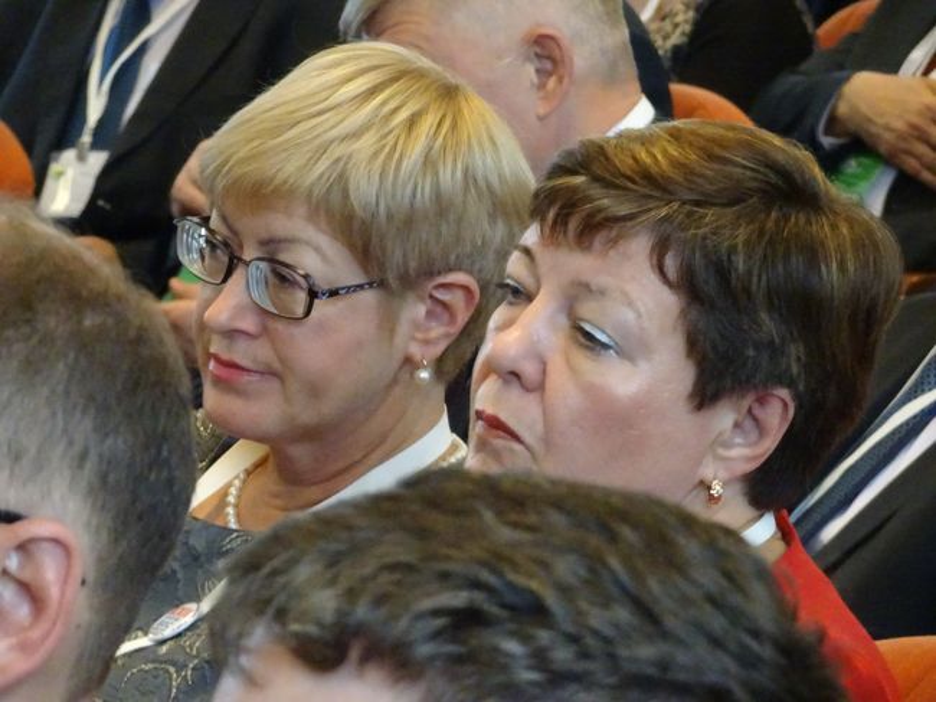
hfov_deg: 7.6
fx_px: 7082
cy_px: 351
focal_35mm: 262
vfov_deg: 5.7
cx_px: 468
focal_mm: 44.78
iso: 3200
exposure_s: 1/125
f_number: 6.3
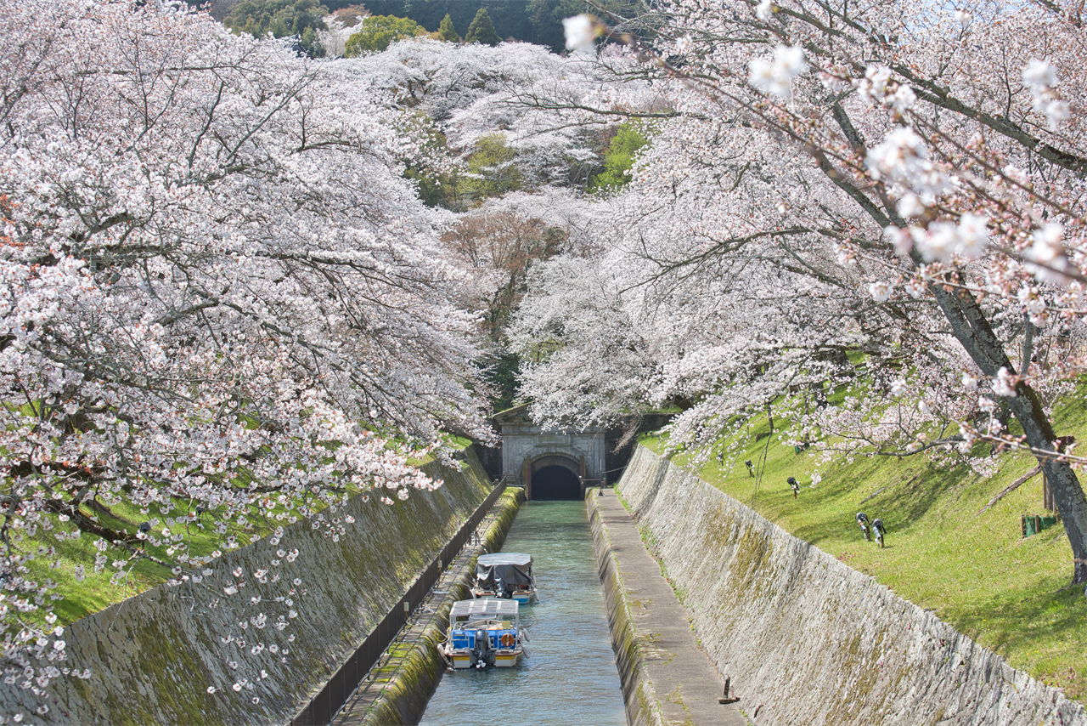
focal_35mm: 70
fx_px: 2114
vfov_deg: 19.5
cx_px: 544
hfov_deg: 28.8
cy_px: 363
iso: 64
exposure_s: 1/180
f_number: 8
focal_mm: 70
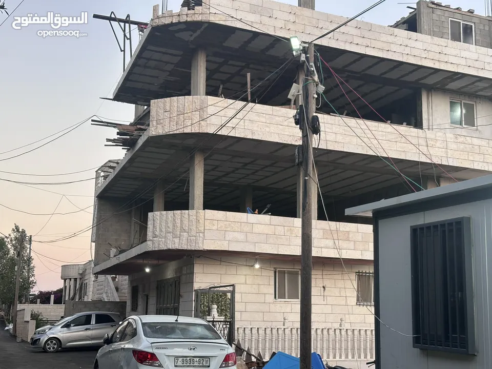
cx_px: 246
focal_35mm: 48
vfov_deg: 30.3
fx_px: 682
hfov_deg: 39.7
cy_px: 184
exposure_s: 1/114
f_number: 1.78
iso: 50
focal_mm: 6.86
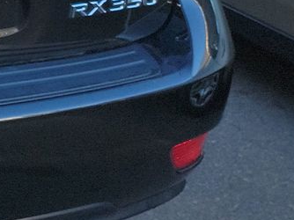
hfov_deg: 14.1
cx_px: -317
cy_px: -114
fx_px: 976
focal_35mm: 115
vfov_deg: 12.2
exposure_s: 1/139
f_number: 1.8
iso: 50
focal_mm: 6.7
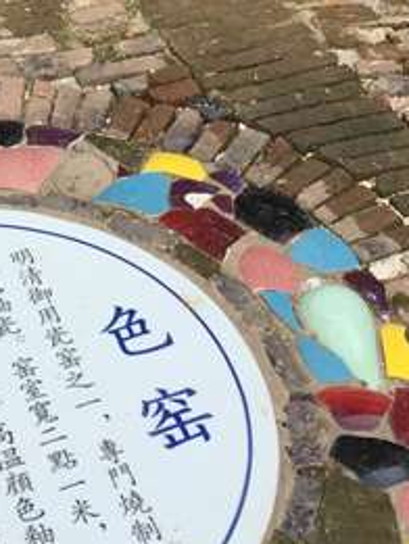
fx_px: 1574
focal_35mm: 100
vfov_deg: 18.1
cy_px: -200
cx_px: 62
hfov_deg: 14.7
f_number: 2.2
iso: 32
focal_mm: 4.15
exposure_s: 1/335
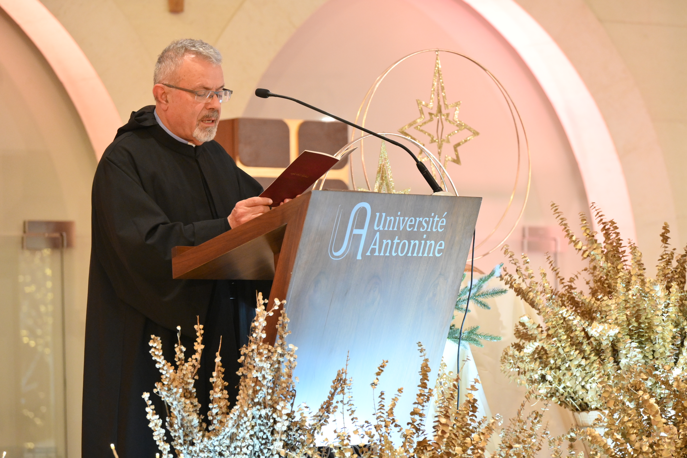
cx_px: 344
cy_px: 229
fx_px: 3815
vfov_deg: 6.9
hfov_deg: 10.3
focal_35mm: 200
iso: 5000
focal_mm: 200
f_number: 5.6
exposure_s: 1/200
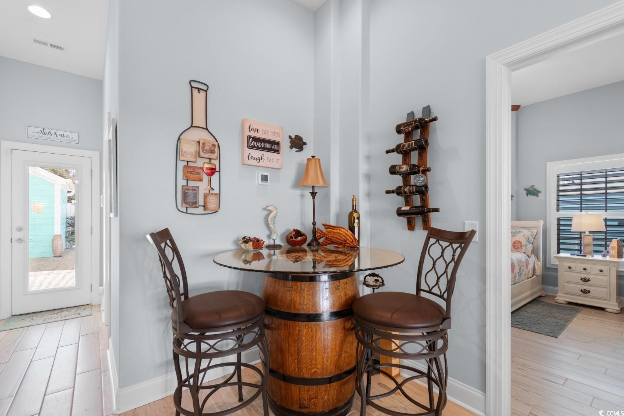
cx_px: 312
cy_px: 208
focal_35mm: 15
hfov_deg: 100.4
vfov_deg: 77.3
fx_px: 260
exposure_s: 1.6
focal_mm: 10
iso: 100
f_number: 4.5
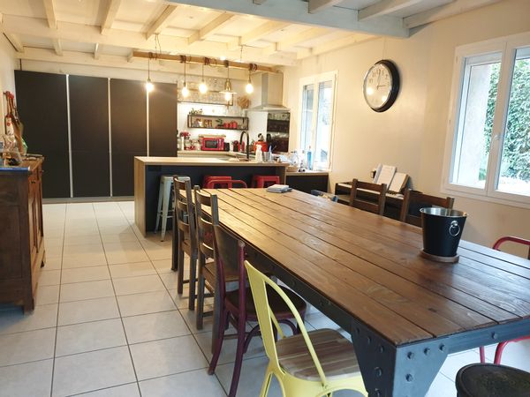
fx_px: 398
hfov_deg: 67.3
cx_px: 265
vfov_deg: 53.1
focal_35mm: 26
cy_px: 198
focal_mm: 4.3
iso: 320
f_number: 1.5
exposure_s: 1/50
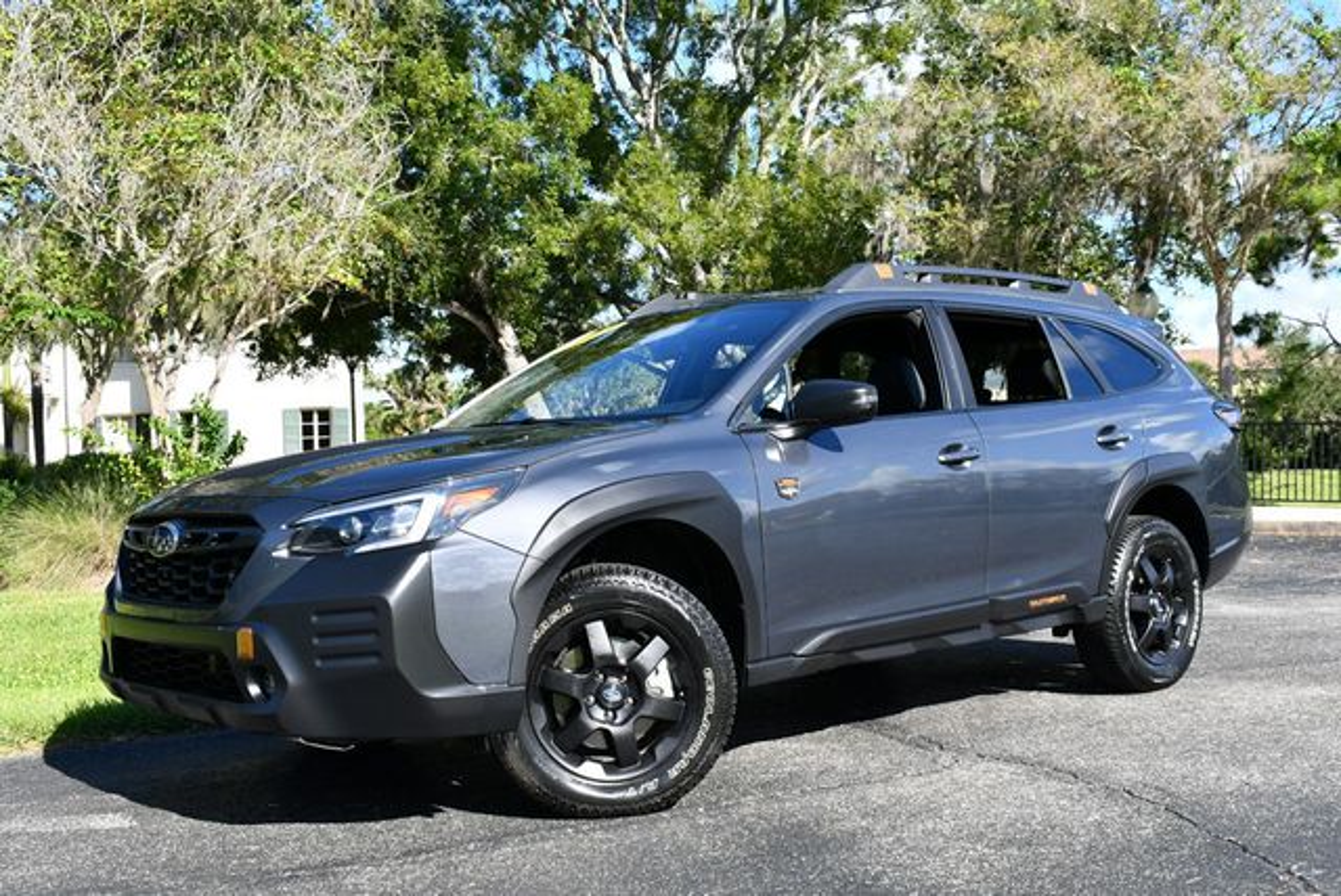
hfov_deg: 46.4
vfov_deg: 32.0
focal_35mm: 42
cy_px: 448
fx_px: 1566
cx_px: 670
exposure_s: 1/250
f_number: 8
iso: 160
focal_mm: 21
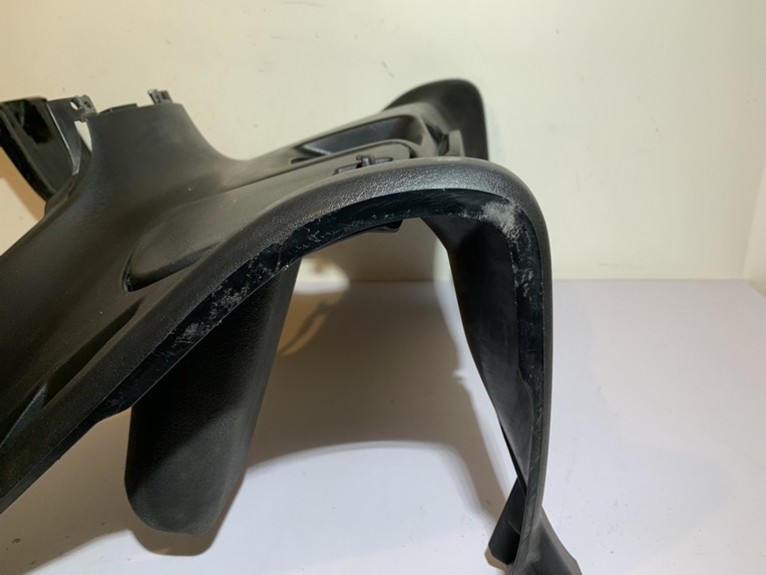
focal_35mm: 26
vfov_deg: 53.1
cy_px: 288
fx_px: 575
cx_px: 383
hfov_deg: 67.3
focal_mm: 4.25
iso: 50
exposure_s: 1/50
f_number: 1.8
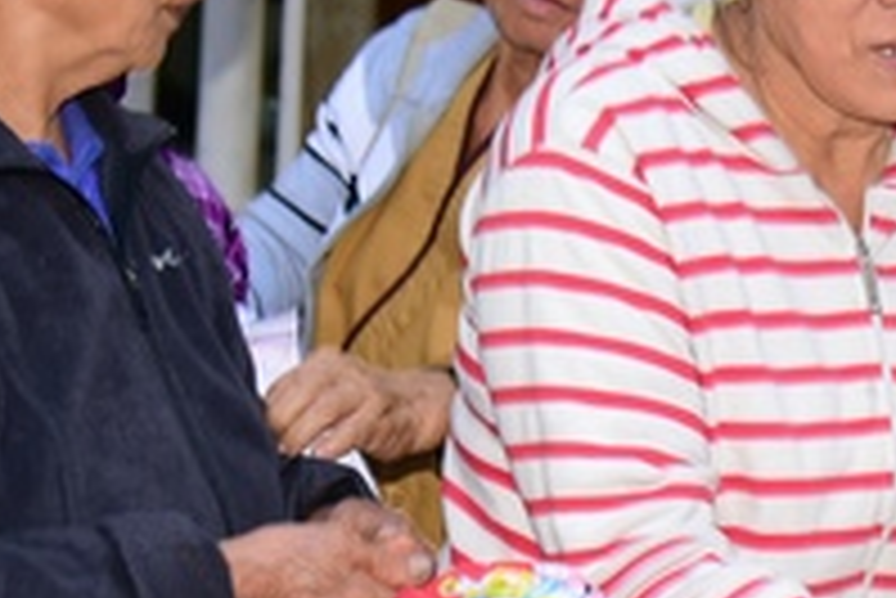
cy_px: 405
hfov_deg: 11.8
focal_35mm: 170
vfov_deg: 8.1
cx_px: 1049
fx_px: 4234
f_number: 4
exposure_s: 1/40
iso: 800
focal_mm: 52
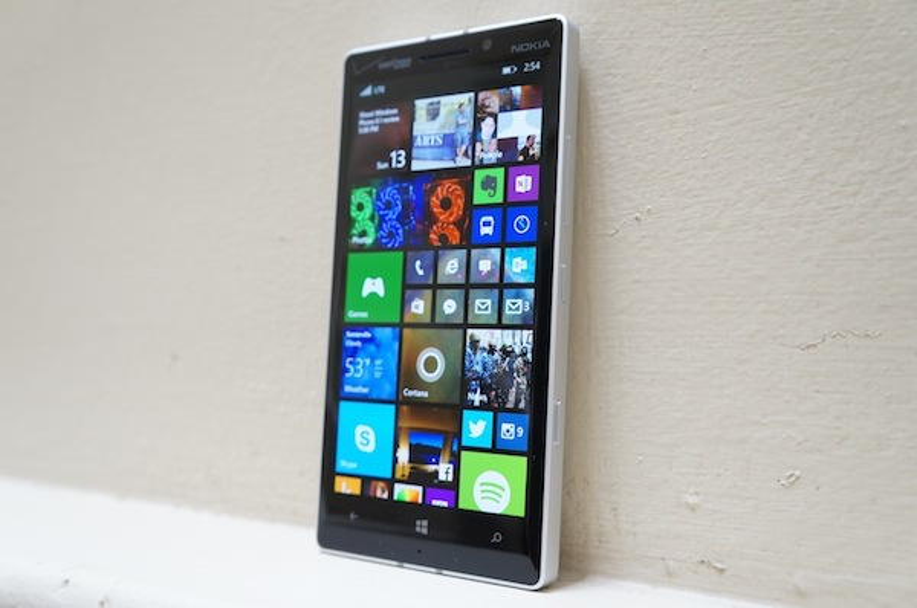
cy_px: 304
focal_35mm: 39
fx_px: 992
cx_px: 458
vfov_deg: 34.1
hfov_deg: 49.6
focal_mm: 26
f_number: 4
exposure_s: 1/30
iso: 400
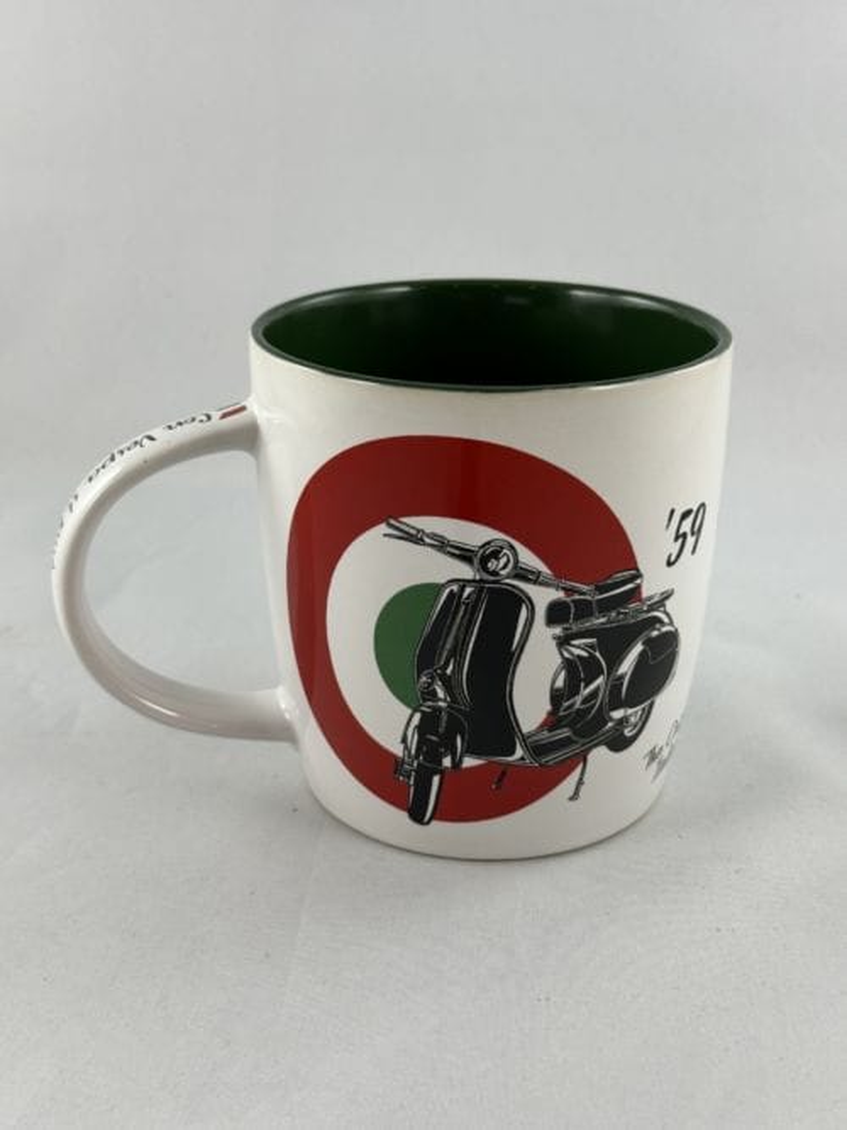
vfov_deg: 39.7
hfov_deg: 30.3
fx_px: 1566
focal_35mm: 48
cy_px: 565
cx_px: 424
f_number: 1.78
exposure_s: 1/100
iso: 64
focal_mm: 6.86
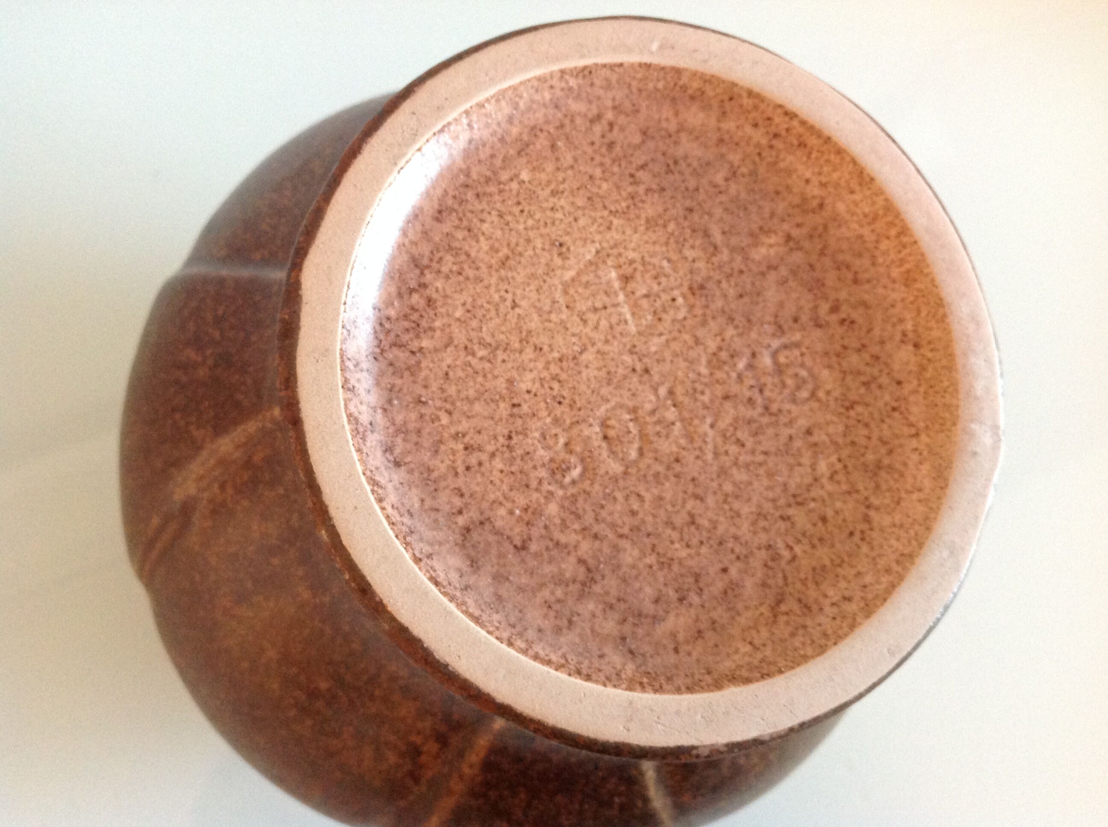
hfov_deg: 52.7
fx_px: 1119
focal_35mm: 35
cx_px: 554
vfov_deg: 40.6
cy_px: 414
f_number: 2.4
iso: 320
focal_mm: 4.28
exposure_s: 1/17
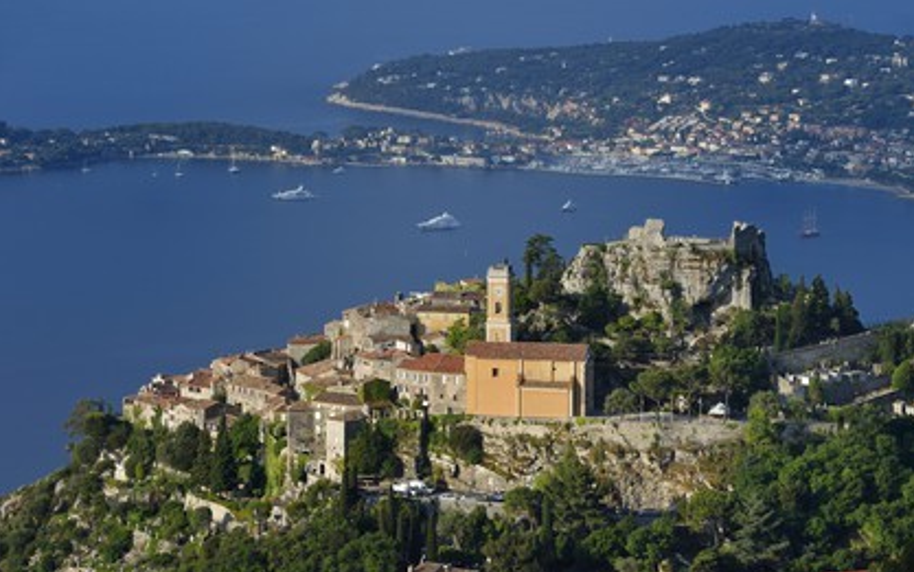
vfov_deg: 8.3
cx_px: 458
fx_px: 3962
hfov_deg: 13.2
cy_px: 300
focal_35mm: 159
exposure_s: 1/250
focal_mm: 155
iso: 200
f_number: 10
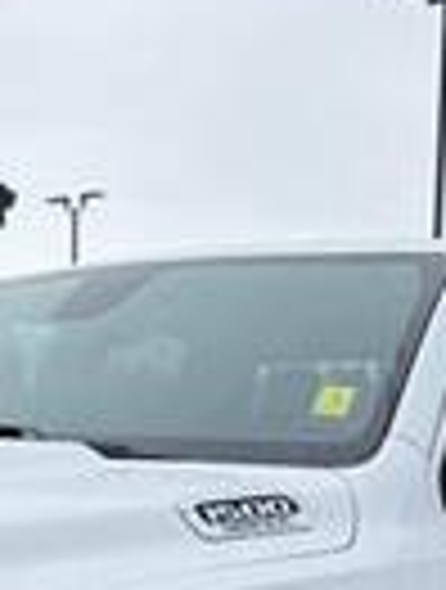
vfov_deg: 19.9
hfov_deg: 15.9
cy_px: 721
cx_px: 18
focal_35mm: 92
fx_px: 1573
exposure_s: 1/2232
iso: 80
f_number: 1.78
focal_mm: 6.76
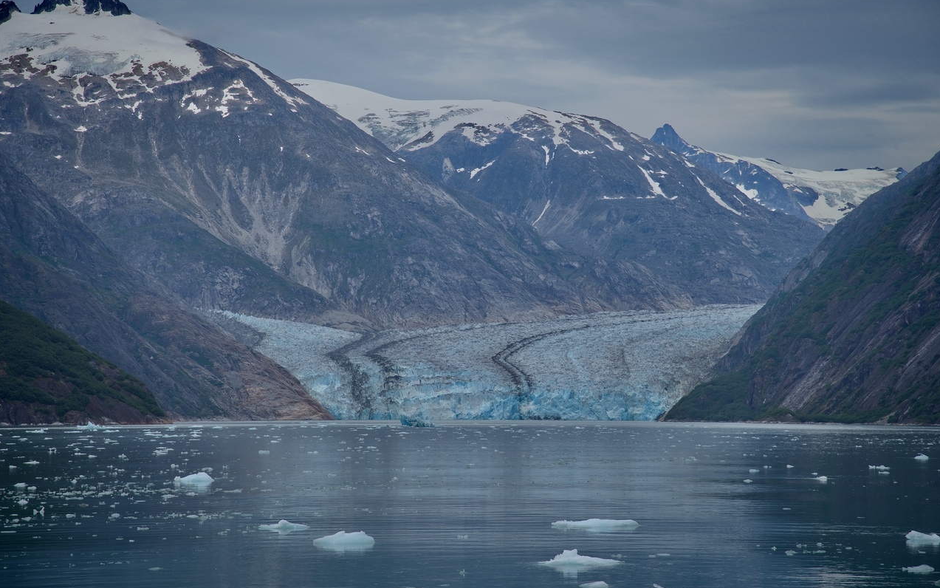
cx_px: 470
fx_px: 3151
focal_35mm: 123
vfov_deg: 10.7
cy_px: 288
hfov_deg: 17.0
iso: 100
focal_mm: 120
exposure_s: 1/250
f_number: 8
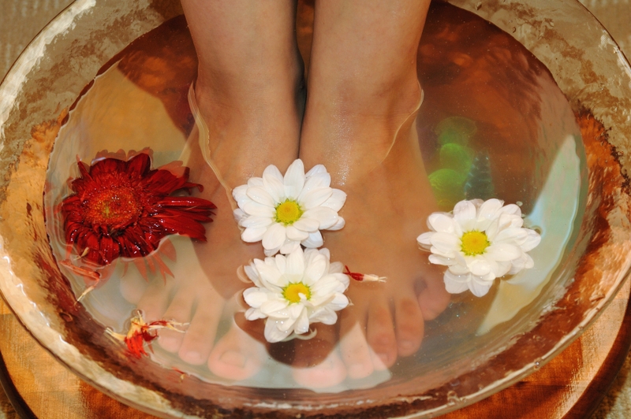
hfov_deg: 16.1
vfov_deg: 10.7
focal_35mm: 128
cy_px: 210
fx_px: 2233
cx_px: 316
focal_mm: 85
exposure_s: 1/60
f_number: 7.1
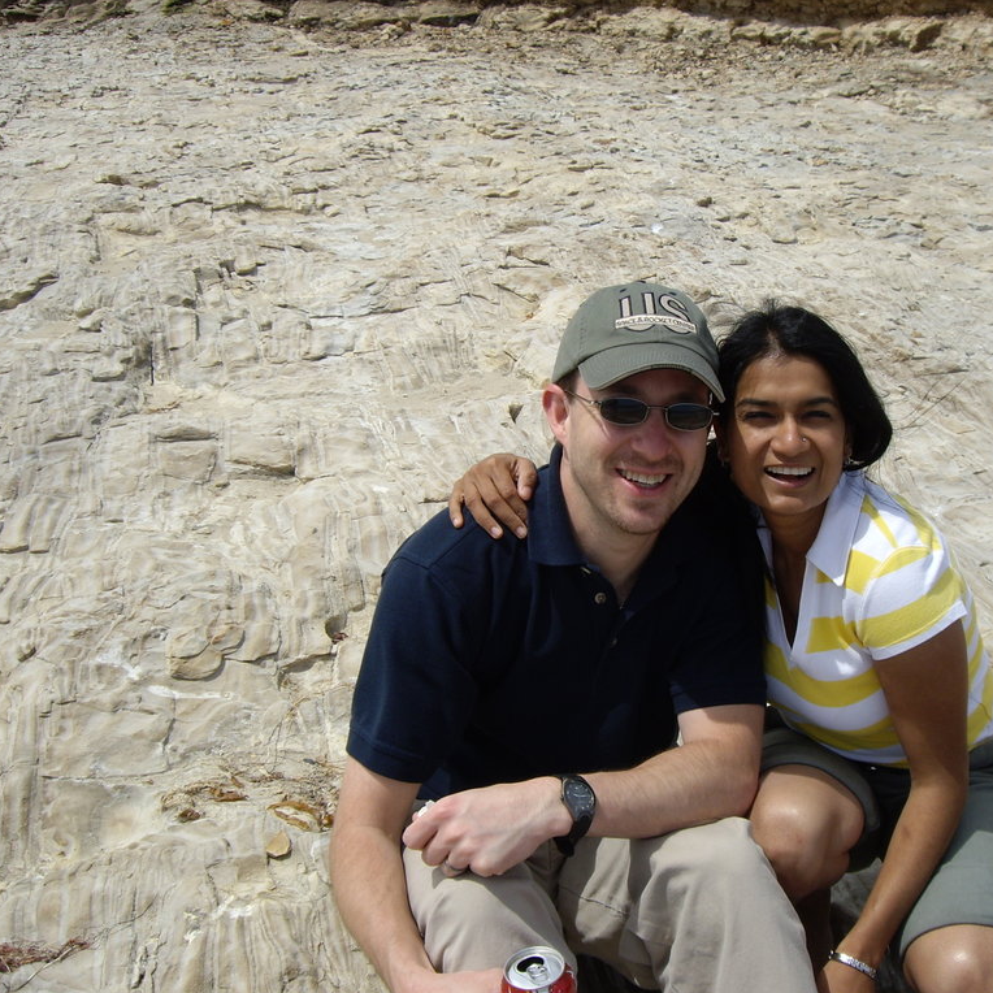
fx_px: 1460
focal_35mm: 45
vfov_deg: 37.6
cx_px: 610
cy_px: 495
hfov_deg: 37.4
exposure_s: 1/500
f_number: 4.3
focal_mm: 6.2
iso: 50
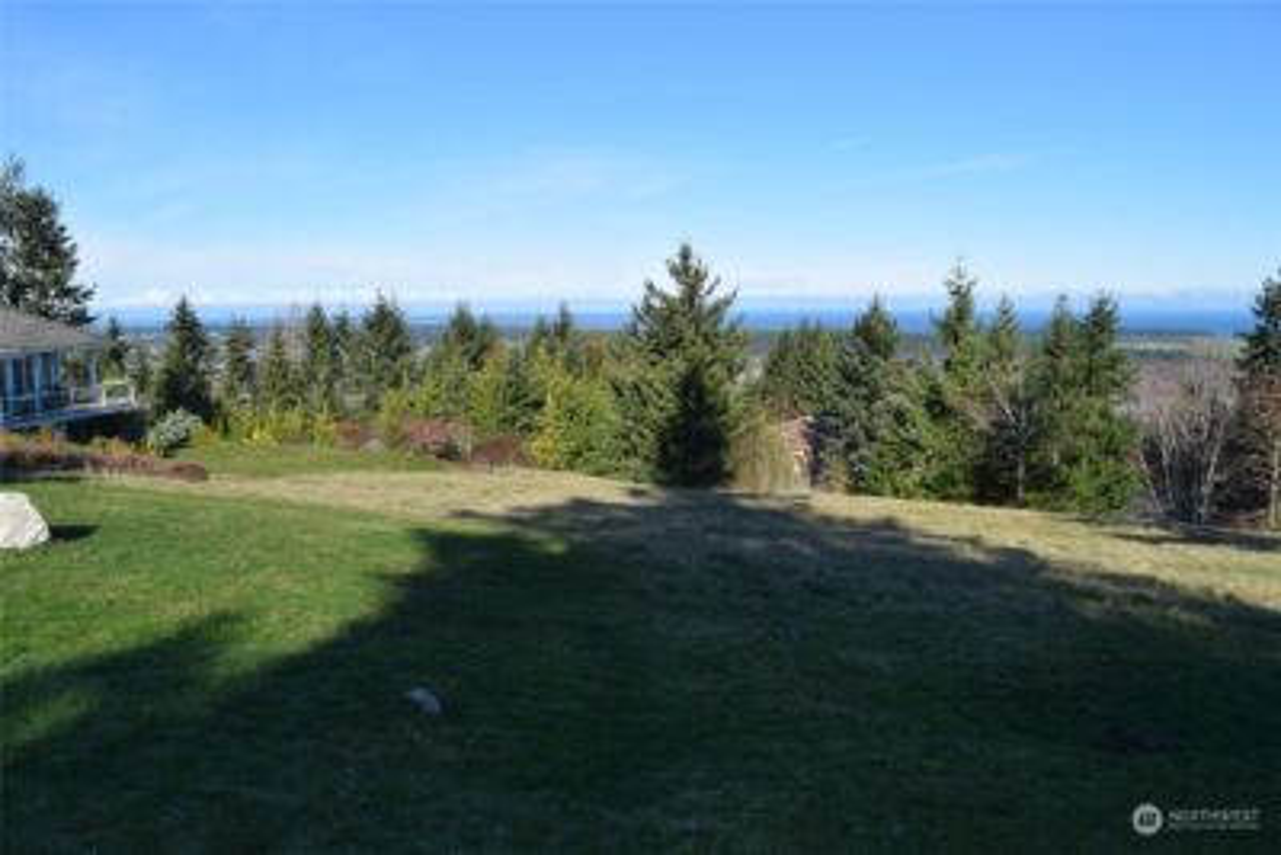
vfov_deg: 48.0
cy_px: 428
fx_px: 961
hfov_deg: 67.4
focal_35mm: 27
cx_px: 640
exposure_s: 1/200
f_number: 9
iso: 100
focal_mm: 18
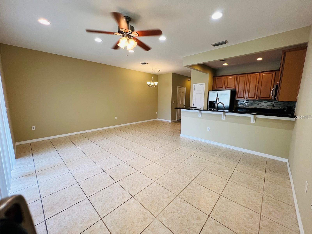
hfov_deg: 106.2
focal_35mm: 13
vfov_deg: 89.9
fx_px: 117
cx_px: 156
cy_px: 117
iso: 160
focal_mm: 1.57
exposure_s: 1/120
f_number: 1.8
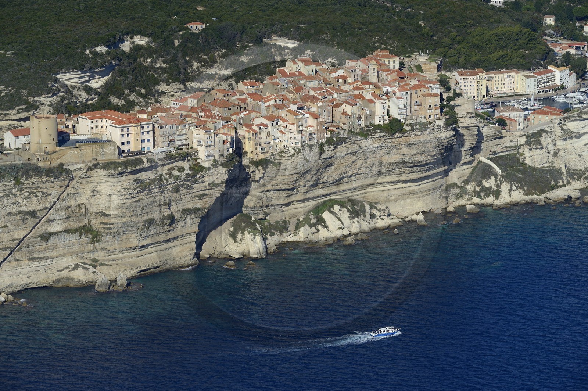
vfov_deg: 8.6
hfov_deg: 12.8
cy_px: 196
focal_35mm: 160
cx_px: 294
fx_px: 2611
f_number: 11
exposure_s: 1/800
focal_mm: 160
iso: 400
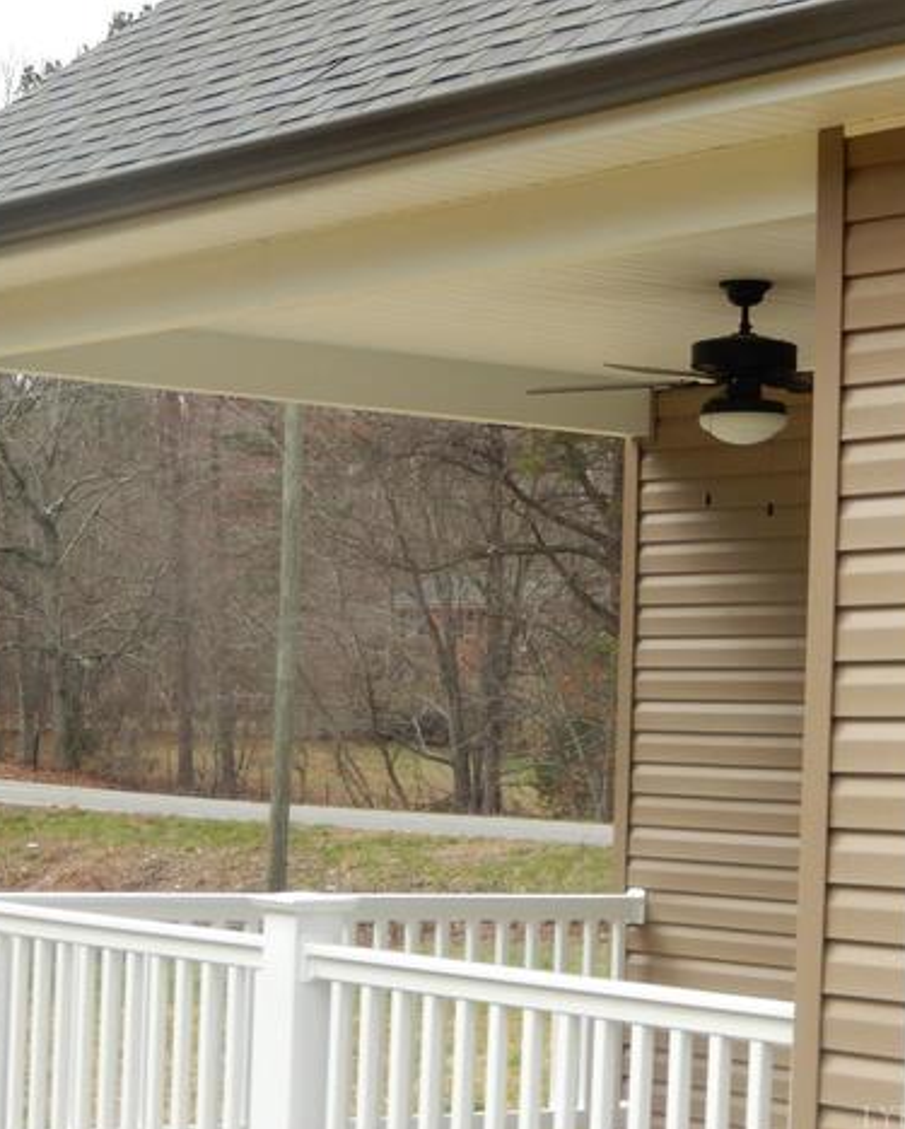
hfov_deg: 15.9
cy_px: 568
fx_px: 3211
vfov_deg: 19.9
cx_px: 187
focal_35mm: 96
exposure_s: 1/200
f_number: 4.9
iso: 125
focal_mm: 13.1
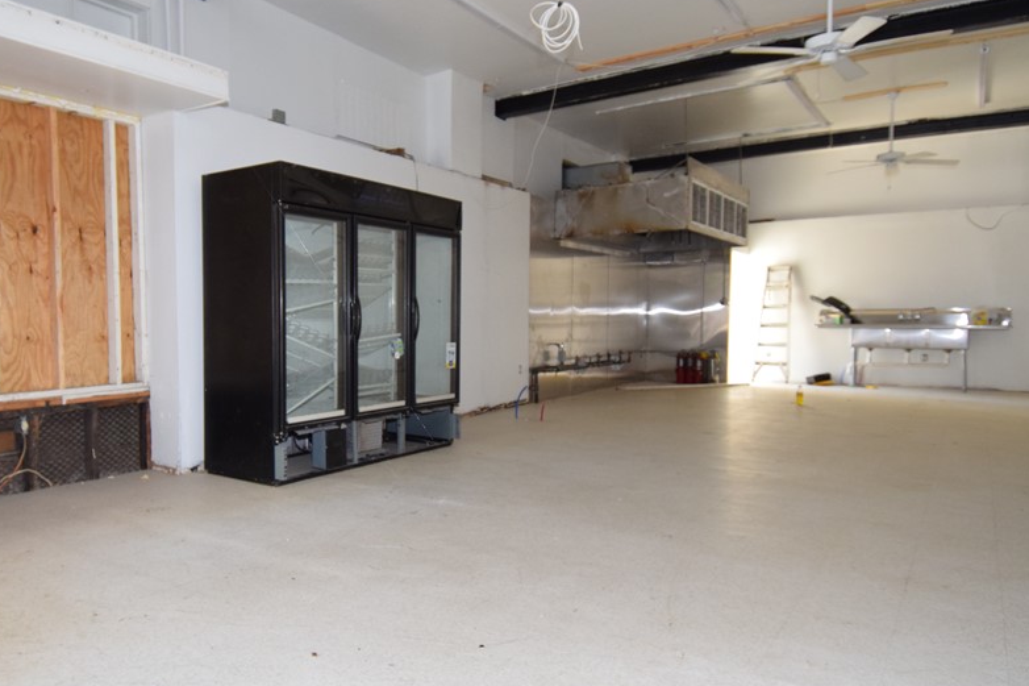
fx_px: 714
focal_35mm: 25
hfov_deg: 70.3
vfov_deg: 51.3
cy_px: 352
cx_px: 380
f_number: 4.5
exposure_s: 1/80
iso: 800
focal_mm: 12
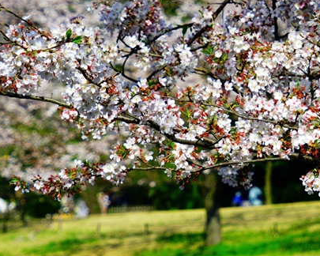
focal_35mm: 320
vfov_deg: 4.8
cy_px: 107
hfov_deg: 6.0
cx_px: 243
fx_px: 3030
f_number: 7.1
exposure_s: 1/640
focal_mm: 115
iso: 125
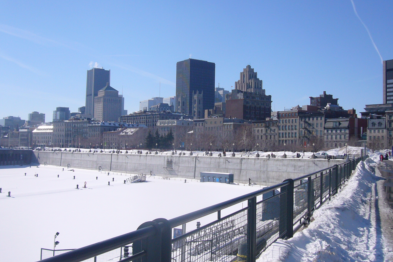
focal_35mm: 43
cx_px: 196
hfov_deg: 45.4
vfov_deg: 31.2
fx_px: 469
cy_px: 135
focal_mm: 4.9
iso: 80
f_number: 5.6
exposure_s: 1/640
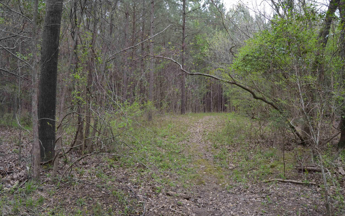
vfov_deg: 44.5
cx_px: 174
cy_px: 103
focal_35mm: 28
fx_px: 263
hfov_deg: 66.5
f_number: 5.6
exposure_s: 1/125
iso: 400
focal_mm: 18
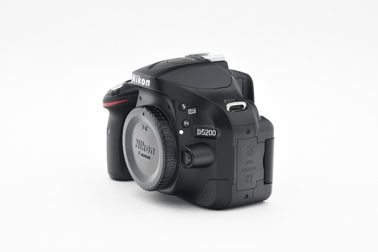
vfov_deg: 18.2
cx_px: 189
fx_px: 787
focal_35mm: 75
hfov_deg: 27.0
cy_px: 126
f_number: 7.1
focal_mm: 50
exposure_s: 1/125
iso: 1250
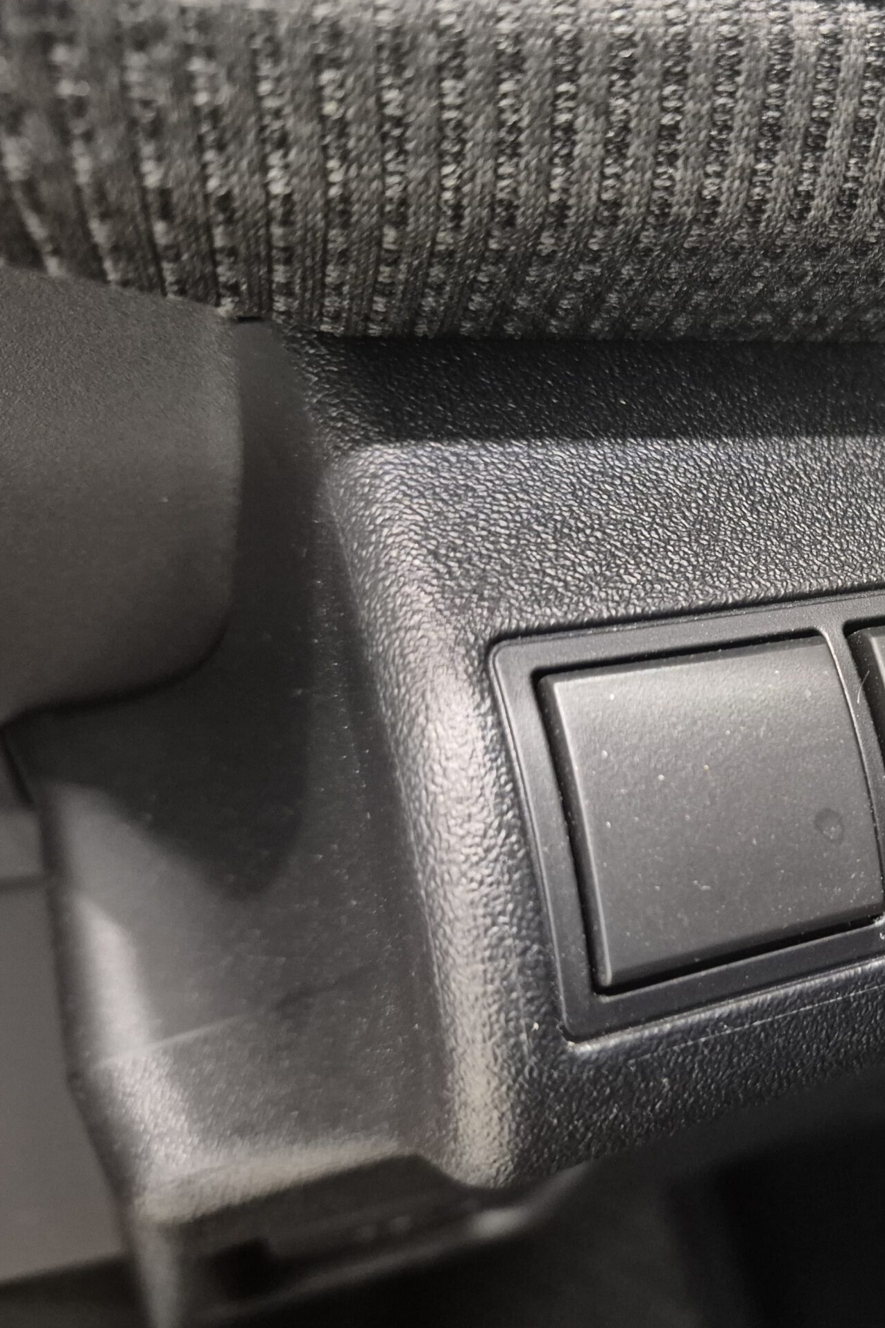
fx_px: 1180
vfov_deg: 58.7
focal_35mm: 32
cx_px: 870
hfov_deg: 37.1
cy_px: 664
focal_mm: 5.4
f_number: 1.8
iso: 1600
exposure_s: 1/50
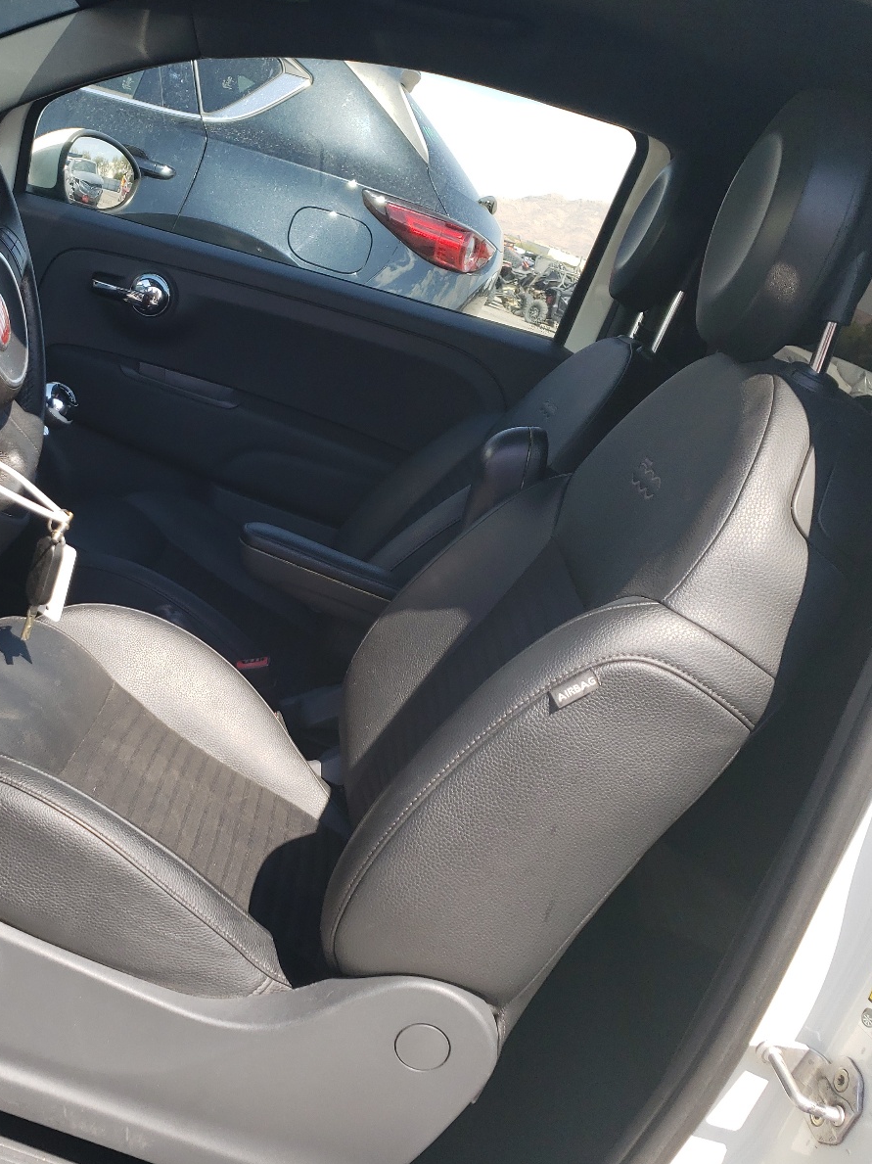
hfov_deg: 39.5
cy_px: 580
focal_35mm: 35
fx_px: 1176
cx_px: 207
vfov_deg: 52.6
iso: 50
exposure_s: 1/1000
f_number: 1.5
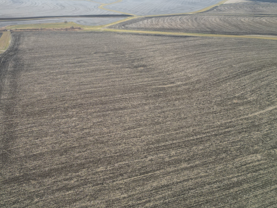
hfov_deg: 57.8
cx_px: 109
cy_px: 103
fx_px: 248
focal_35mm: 31
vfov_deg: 45.4
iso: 100
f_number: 1.7
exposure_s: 1/1000
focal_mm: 6.72
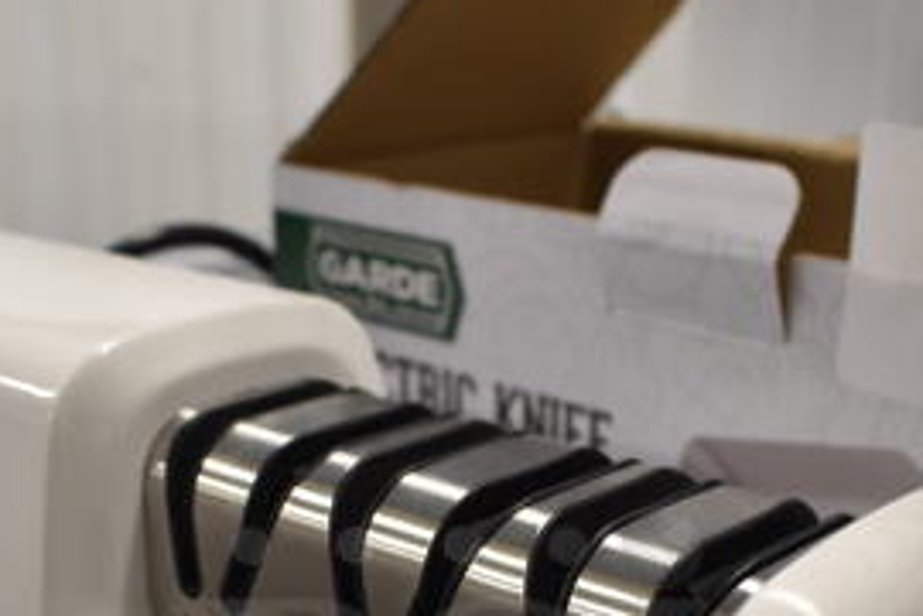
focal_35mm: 61
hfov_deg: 32.9
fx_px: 1564
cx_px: 462
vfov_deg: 21.1
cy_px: 684
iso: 800
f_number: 5
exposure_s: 1/60
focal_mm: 18
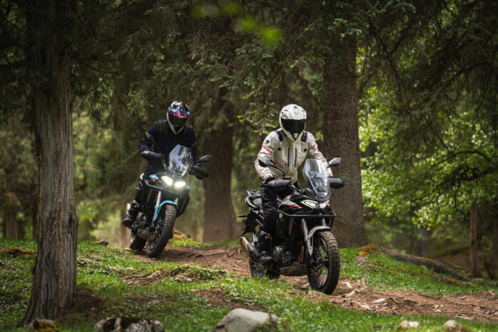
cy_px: 166
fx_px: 2766
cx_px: 249
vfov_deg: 6.9
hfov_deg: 10.3
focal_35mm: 200
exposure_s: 1/800
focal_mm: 200
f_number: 3.2
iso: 100
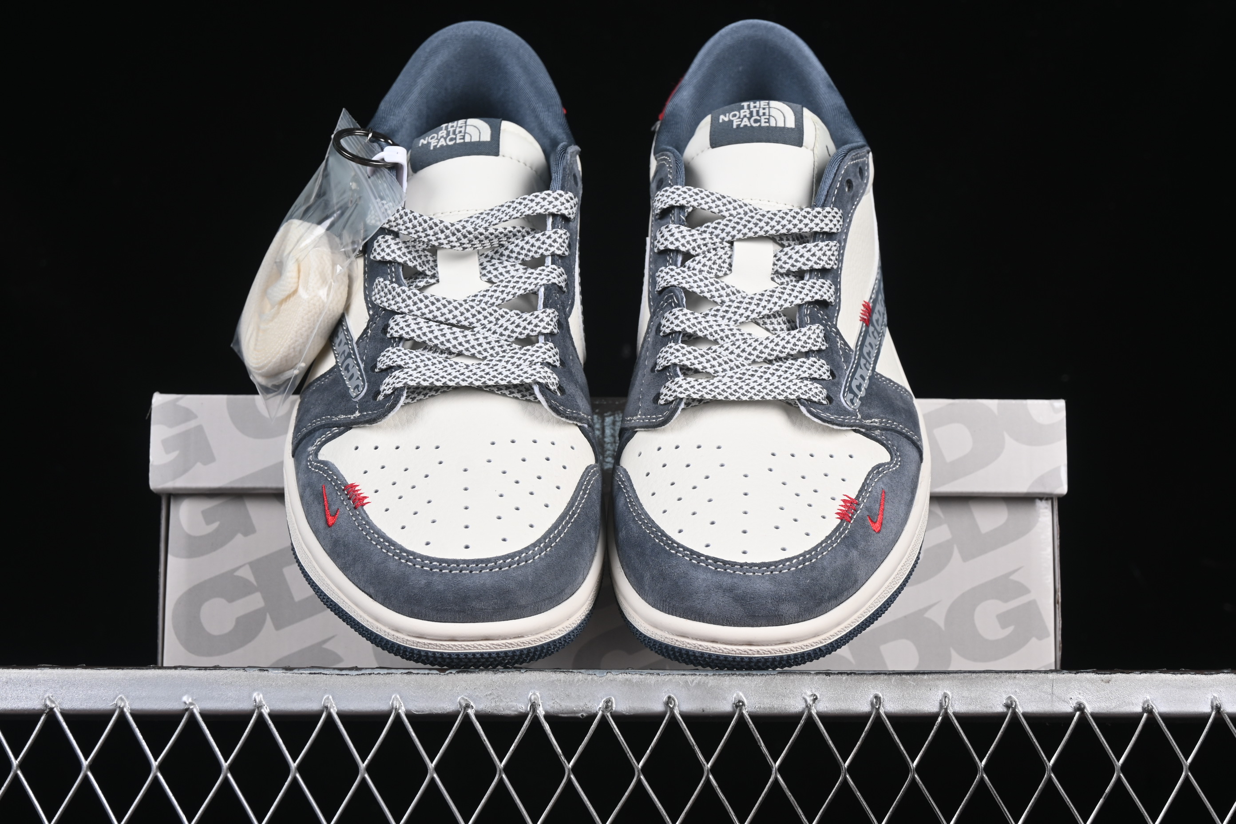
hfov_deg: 27.0
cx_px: 618
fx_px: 2575
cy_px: 412
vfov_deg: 18.2
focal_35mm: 75
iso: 160
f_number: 8
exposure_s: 1/80
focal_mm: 50
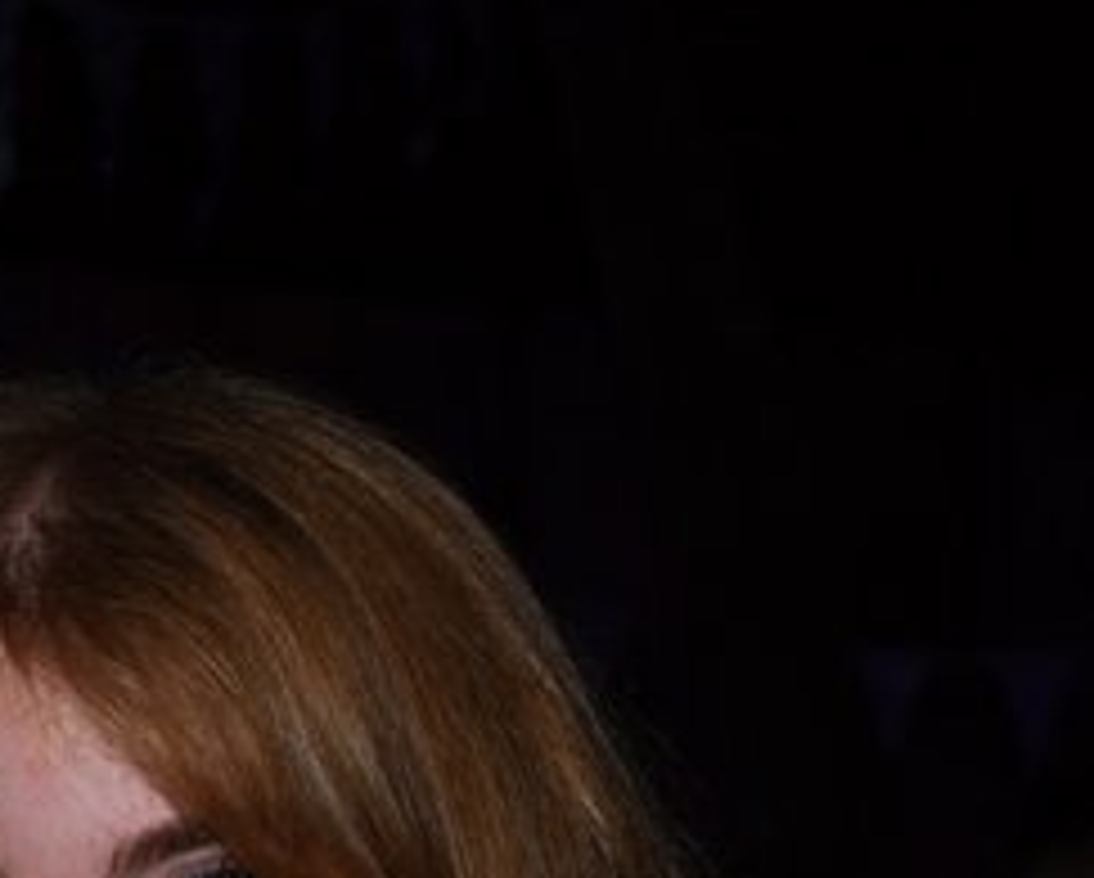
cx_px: -104
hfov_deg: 13.3
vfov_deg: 10.6
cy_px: 1175
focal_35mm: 142
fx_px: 4603
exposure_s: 1/60
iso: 1000
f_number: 5
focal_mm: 31
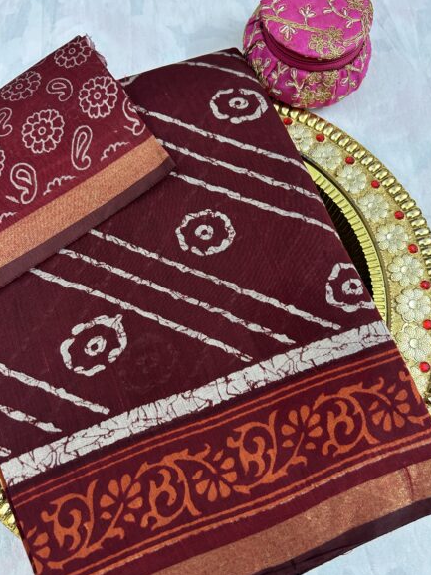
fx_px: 449
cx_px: 221
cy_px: 282
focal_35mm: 27
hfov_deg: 51.3
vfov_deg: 65.3
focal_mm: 5.7
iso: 200
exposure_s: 1/50
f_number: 1.5
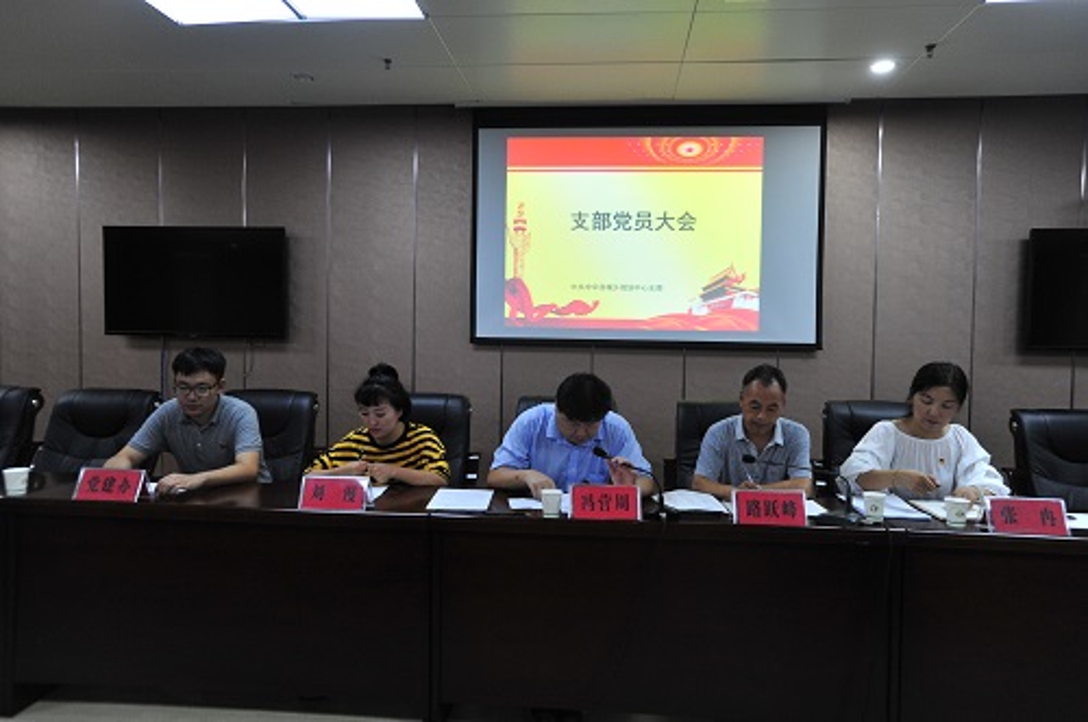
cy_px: 361
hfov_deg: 78.7
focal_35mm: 22
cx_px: 544
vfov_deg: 57.1
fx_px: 664
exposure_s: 1/60
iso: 1600
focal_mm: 22
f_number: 4
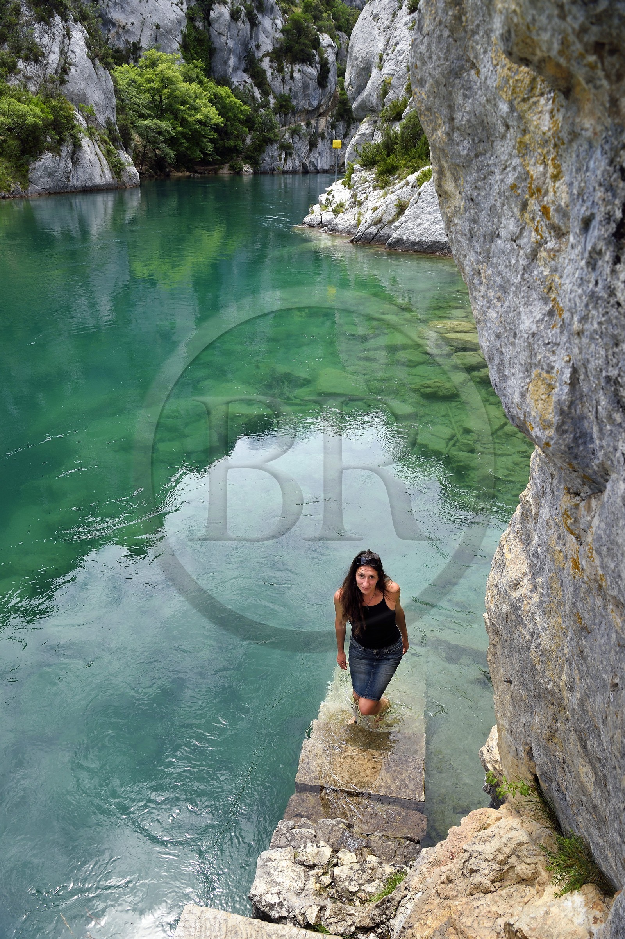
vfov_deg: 73.8
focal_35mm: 24
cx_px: 312
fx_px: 625
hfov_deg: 53.1
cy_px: 470
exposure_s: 1/125
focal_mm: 24
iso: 200
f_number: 10
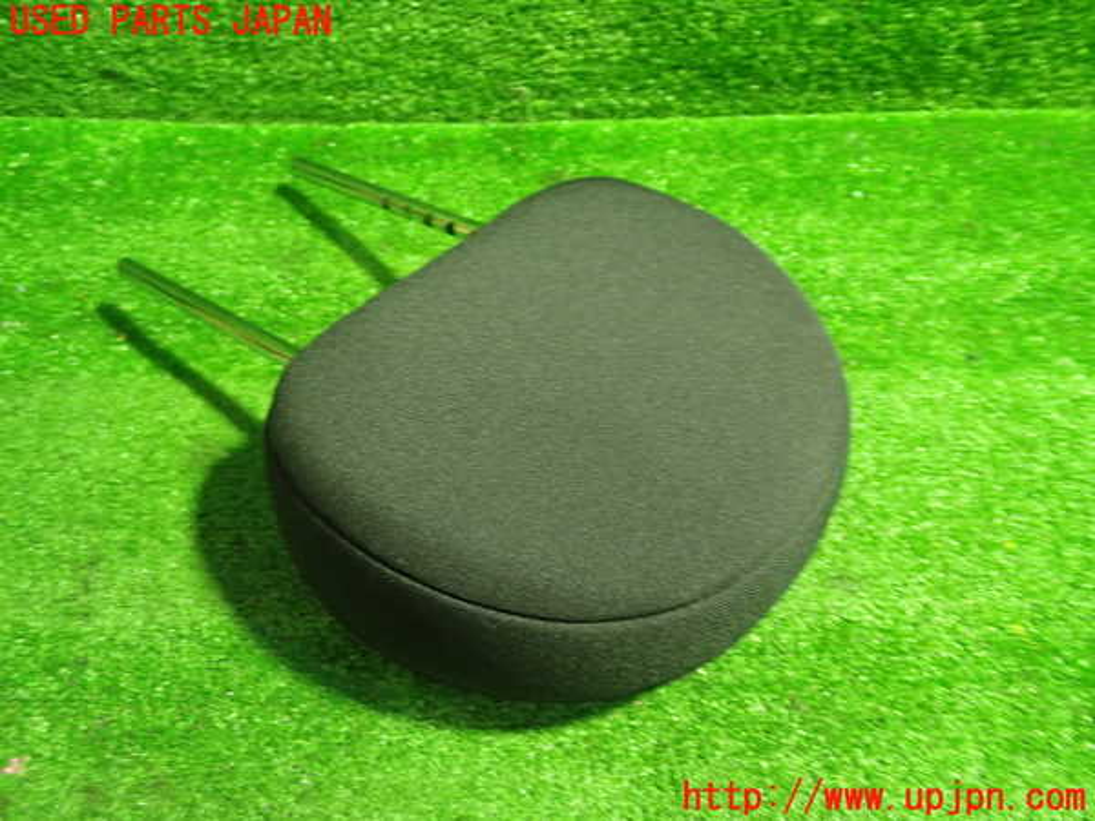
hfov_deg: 60.0
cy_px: 410
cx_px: 548
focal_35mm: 30
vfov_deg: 46.8
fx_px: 949
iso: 640
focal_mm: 5.4
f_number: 2.3
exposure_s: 1/30
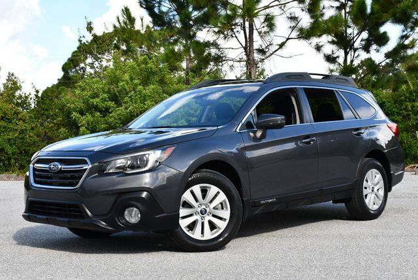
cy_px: 140
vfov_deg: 22.7
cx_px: 209
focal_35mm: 60
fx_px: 697
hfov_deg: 33.4
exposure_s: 1/250
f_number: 8
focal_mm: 30
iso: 200
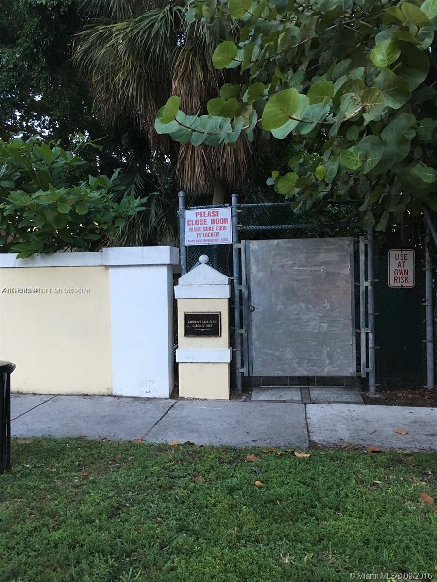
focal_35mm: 29
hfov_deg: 48.2
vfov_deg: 61.7
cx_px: 218
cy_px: 291
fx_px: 488
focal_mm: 4.15
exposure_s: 1/15
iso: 80
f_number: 2.2
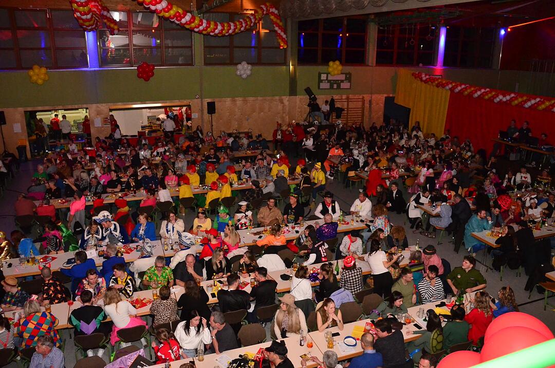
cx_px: 278
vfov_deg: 47.8
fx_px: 416
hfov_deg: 67.5
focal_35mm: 27
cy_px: 184
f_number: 5.6
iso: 3200
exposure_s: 1/125
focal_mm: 18
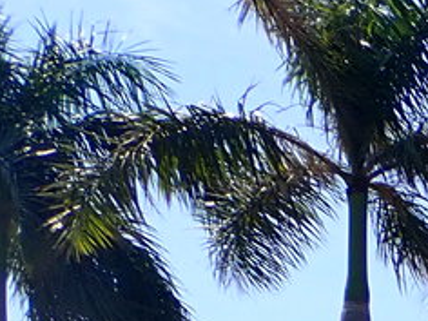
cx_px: 1273
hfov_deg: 8.5
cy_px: 947
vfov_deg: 6.9
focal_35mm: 195
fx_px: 2411
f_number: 3.2
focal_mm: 5.79
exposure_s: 1/1000
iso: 100
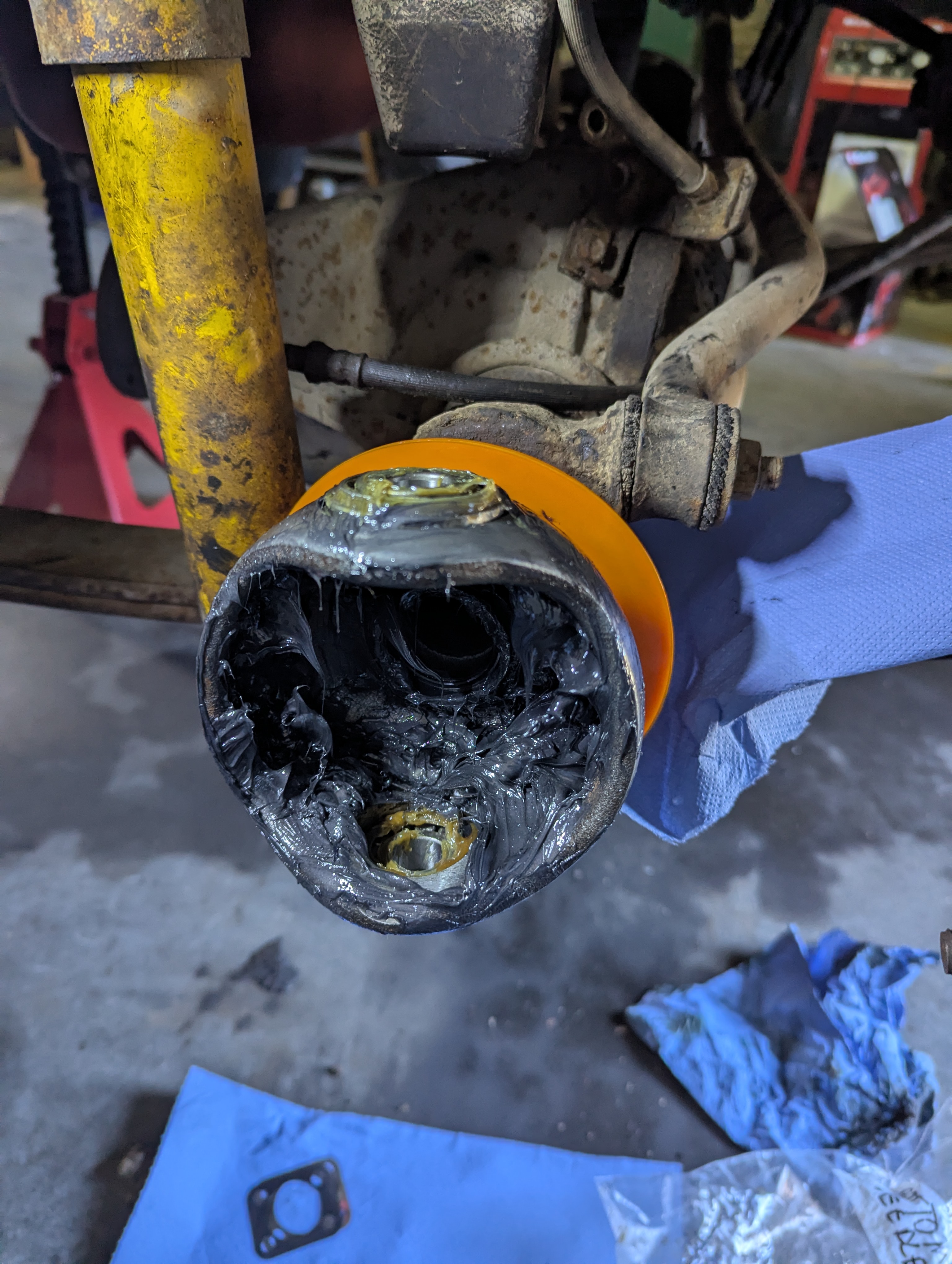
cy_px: 632
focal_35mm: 24
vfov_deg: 71.5
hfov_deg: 56.9
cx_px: 476
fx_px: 878
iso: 441
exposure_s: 1/100
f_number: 1.85
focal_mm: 6.81
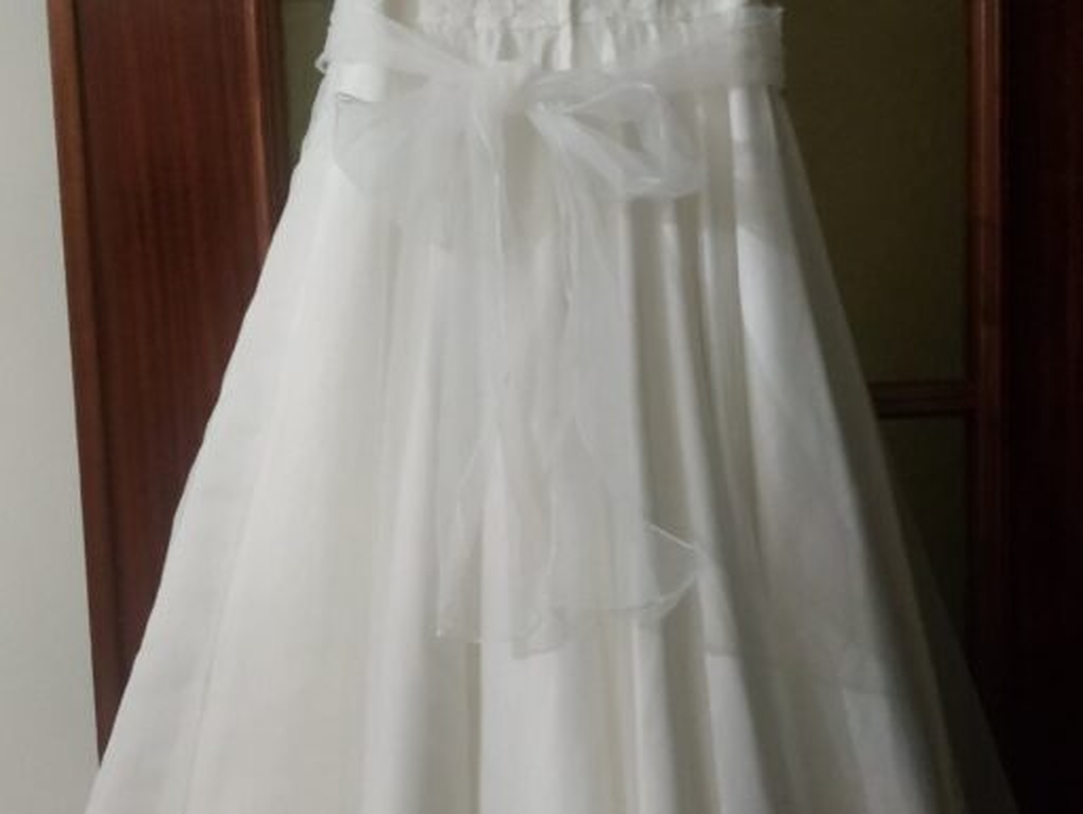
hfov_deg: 71.5
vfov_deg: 56.9
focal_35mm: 24
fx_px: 752
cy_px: 407
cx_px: 542
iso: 1600
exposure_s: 1/17
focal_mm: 3.94
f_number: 1.9
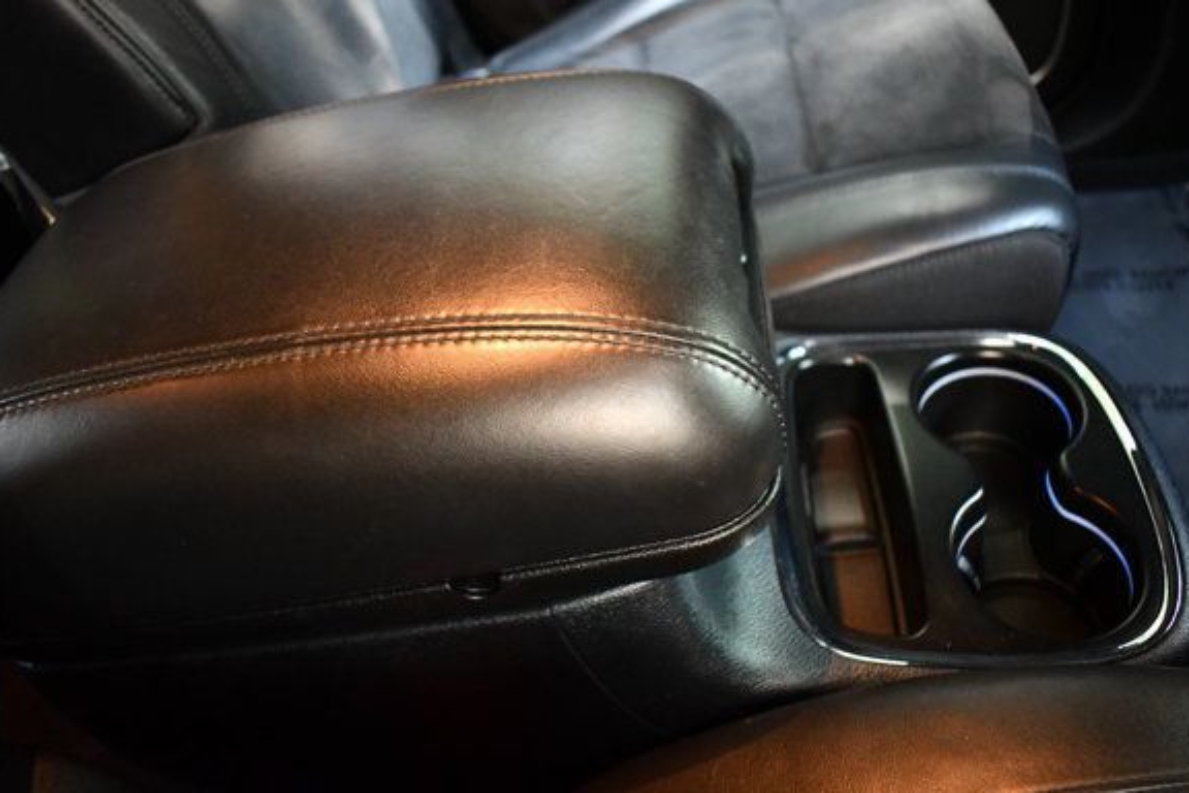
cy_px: 375
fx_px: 991
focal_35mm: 30
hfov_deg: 61.9
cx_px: 621
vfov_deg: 43.6
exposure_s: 1/60
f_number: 3.5
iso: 5000
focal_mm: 18
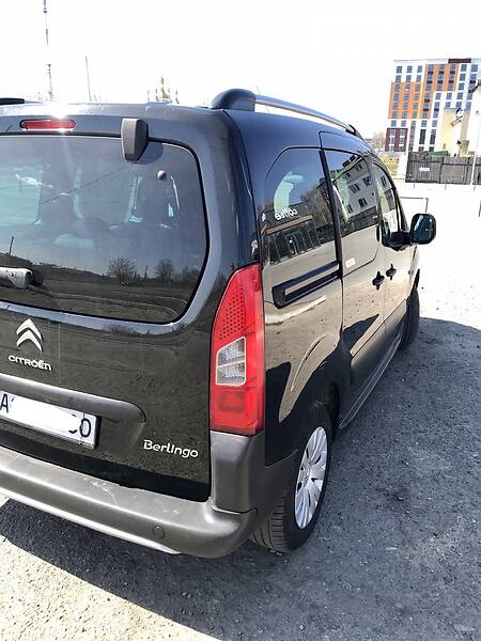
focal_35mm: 28
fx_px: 519
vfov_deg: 63.4
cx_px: 240
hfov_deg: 49.7
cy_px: 320
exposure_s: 1/563
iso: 20
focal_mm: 4
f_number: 1.8
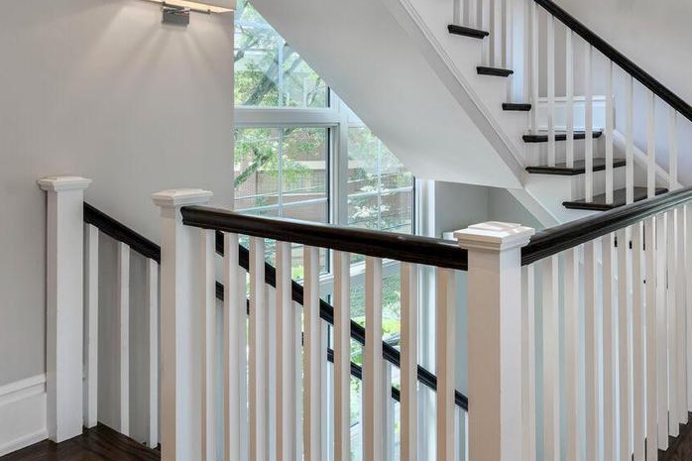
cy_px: 133
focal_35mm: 33
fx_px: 634
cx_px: 531
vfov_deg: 39.2
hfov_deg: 54.2
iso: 200
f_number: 8
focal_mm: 16
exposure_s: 1/3
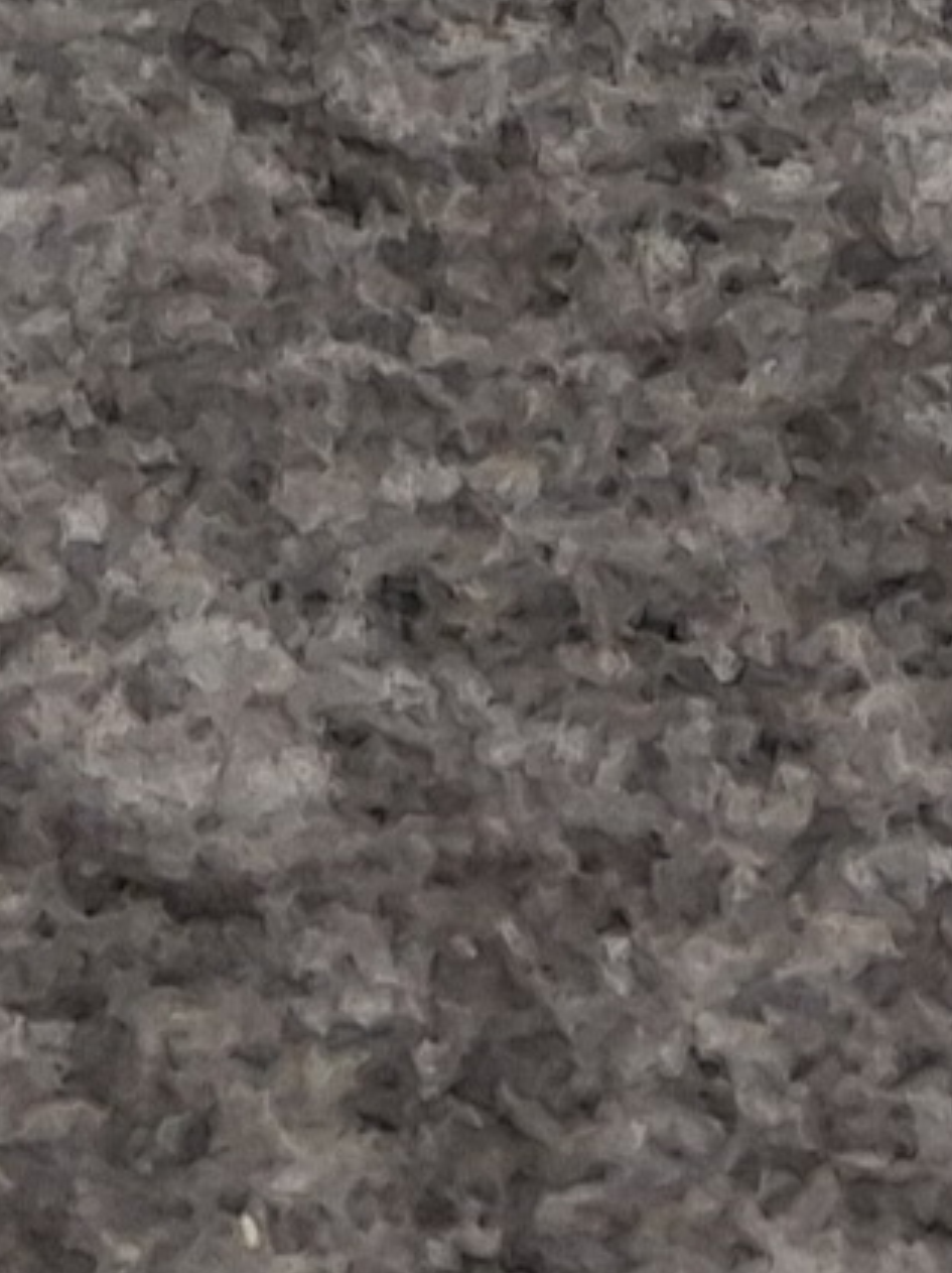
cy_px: -2691
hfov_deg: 6.8
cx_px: 417
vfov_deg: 7.8
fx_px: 7969
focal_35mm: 217
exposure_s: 1/60.2
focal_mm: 3.08
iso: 200
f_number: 2
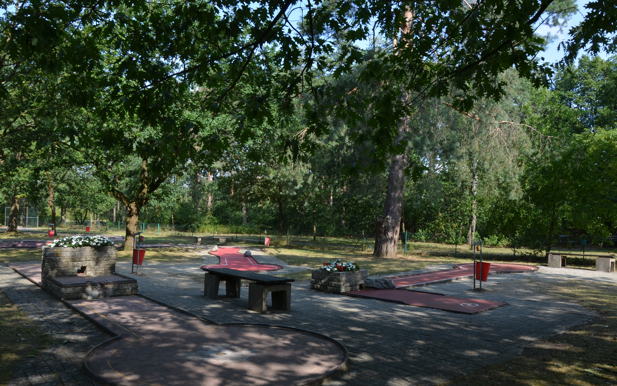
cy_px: 199
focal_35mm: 28
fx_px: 471
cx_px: 311
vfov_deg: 44.5
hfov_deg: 66.5
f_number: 11
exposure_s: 1/60
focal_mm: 18
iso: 100
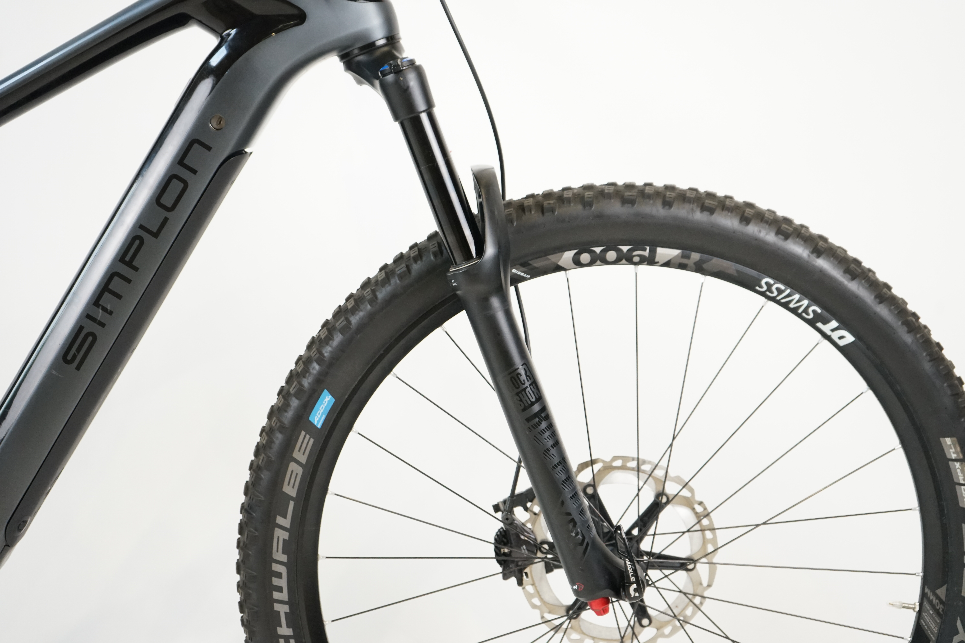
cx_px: 482
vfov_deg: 21.2
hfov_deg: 31.4
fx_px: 1715
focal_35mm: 64
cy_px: 322
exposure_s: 1/200
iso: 2500
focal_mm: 64
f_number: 5.6
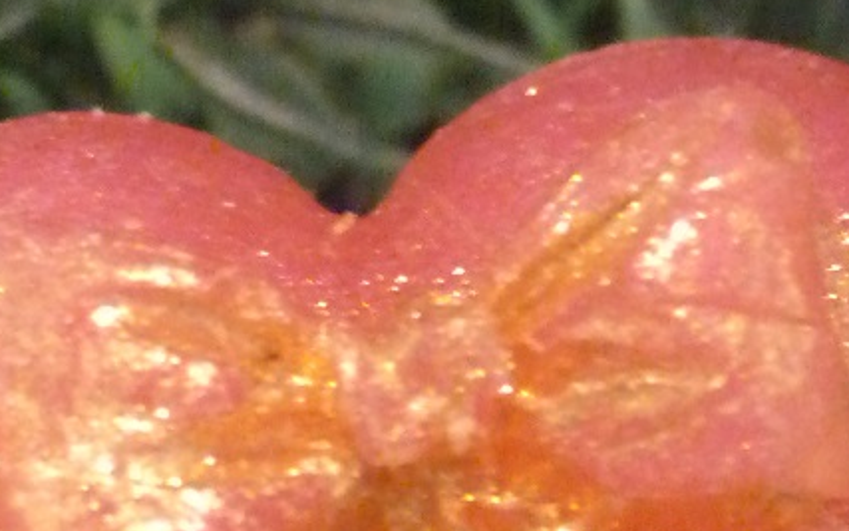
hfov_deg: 5.4
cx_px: 638
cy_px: 605
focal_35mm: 386
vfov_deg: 3.4
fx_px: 8932
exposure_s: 1/8
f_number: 3.4
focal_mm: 16.1
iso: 800
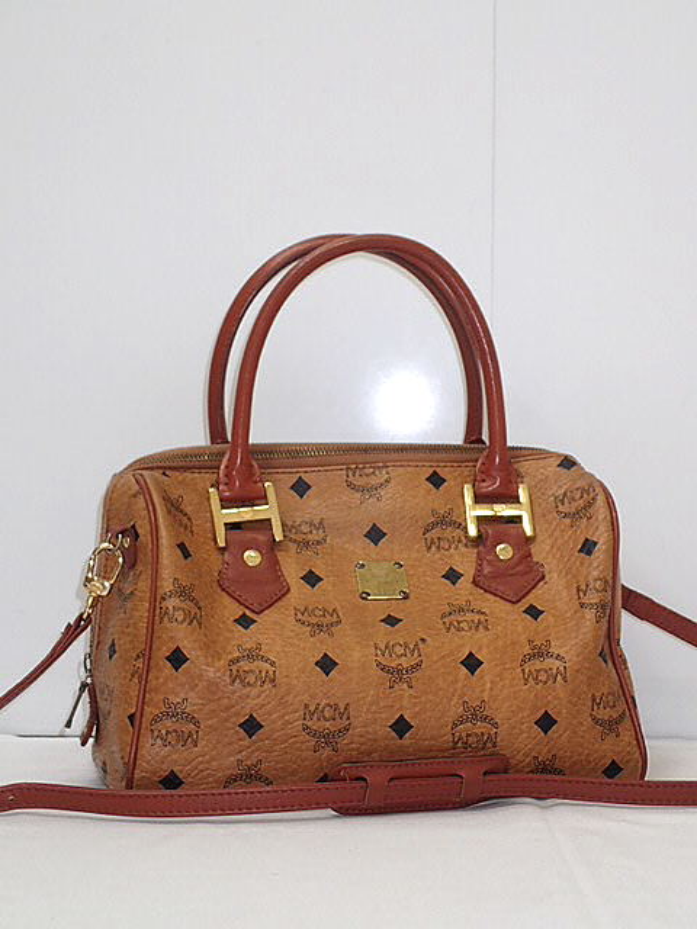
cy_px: 464
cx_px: 348
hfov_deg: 22.6
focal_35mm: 65
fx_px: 1745
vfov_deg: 29.8
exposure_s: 1/60
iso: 200
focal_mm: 11.78
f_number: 3.8
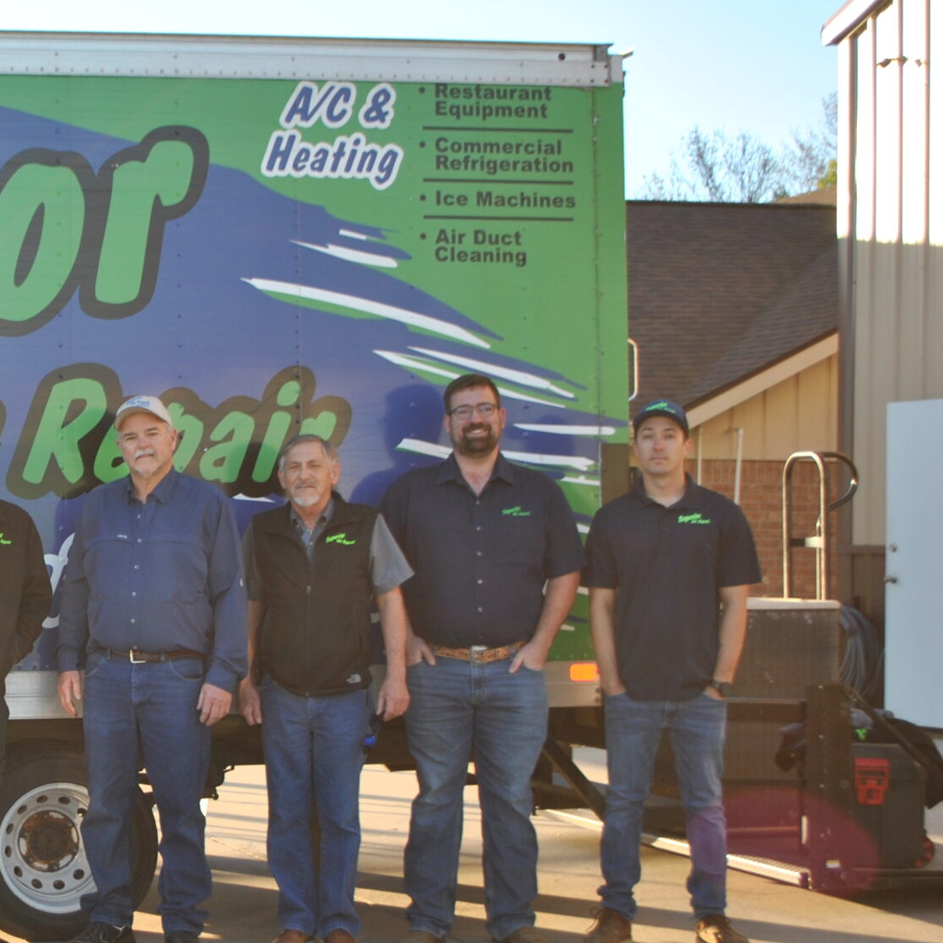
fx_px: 2342
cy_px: 549
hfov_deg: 21.4
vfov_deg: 22.7
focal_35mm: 76
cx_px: -134
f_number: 5
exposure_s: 1/200
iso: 100
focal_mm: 26
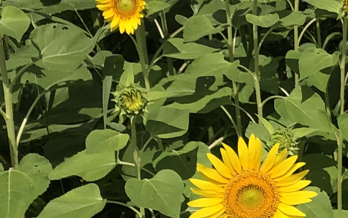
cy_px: 104
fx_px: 1281
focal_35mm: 135
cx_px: 714
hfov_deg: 13.2
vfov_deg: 9.7
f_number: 1.8
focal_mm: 3.99
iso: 20
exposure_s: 1/2525
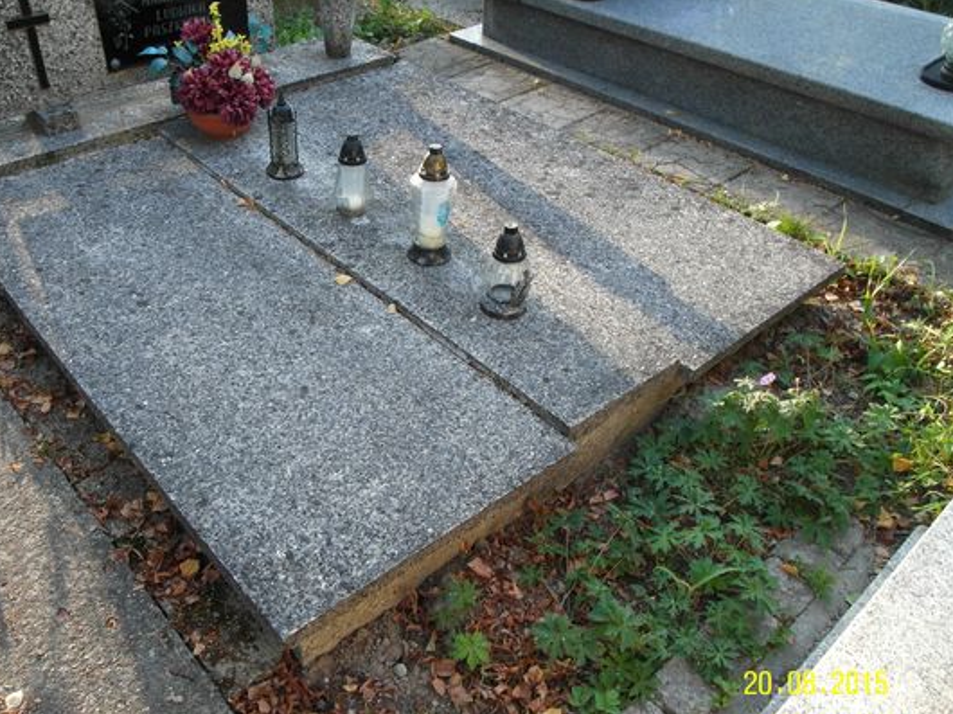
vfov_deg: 48.2
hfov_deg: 61.3
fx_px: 798
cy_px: 342
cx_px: 394
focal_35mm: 29
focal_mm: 5.2
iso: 100
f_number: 3.4
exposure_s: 1/60
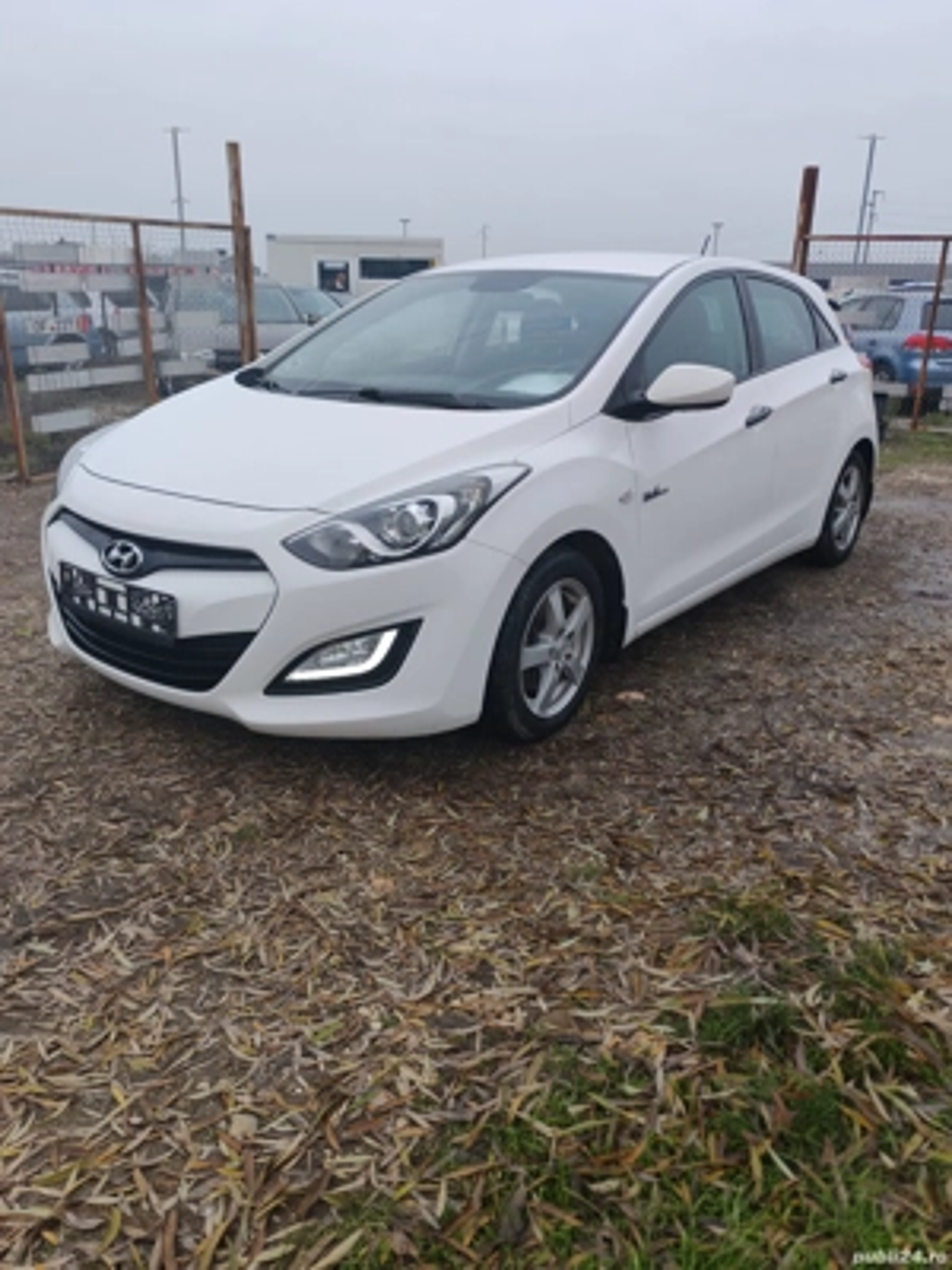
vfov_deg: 65.3
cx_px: 476
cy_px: 635
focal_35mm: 27
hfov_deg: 51.4
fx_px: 990
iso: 50
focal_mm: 5.52
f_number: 1.95
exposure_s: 1/240
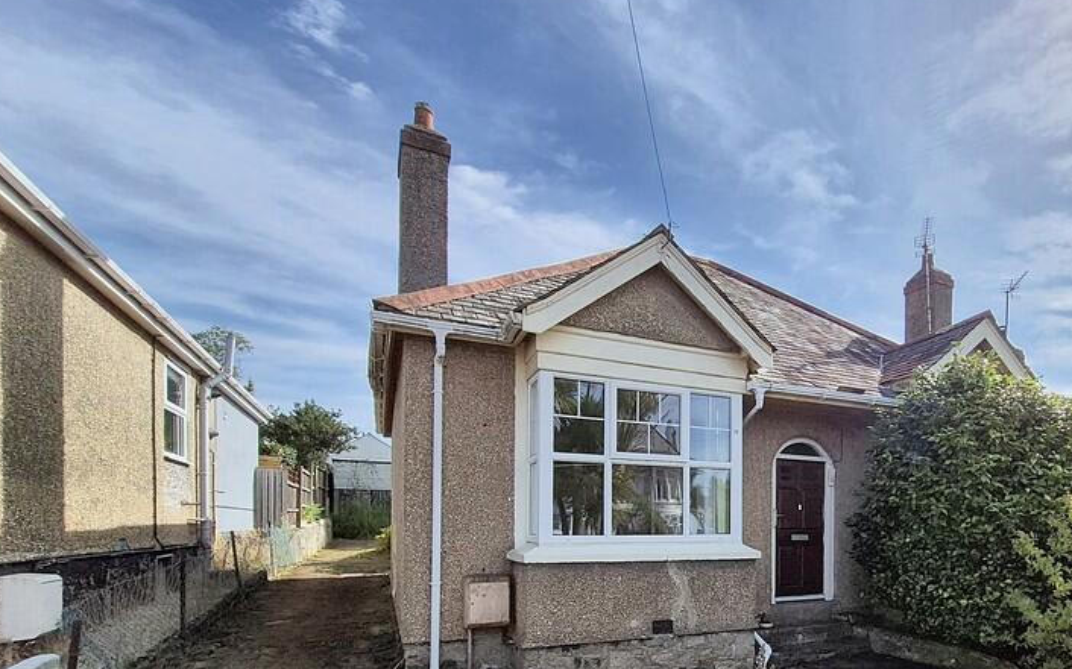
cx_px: 718
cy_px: 537
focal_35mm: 20
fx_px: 584
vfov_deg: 55.4
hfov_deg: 82.1
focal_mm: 1.7
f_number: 2.2
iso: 50
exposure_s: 1/3320
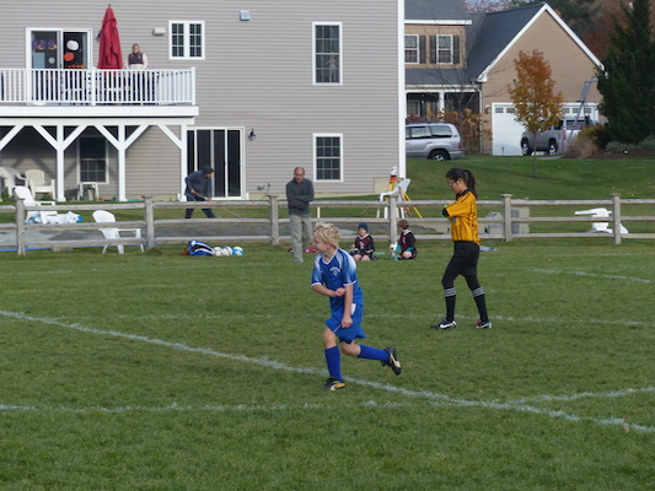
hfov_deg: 14.6
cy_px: 246
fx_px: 2555
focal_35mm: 135
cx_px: 328
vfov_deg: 11.0
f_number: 2.8
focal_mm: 24.3
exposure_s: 1/500
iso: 320
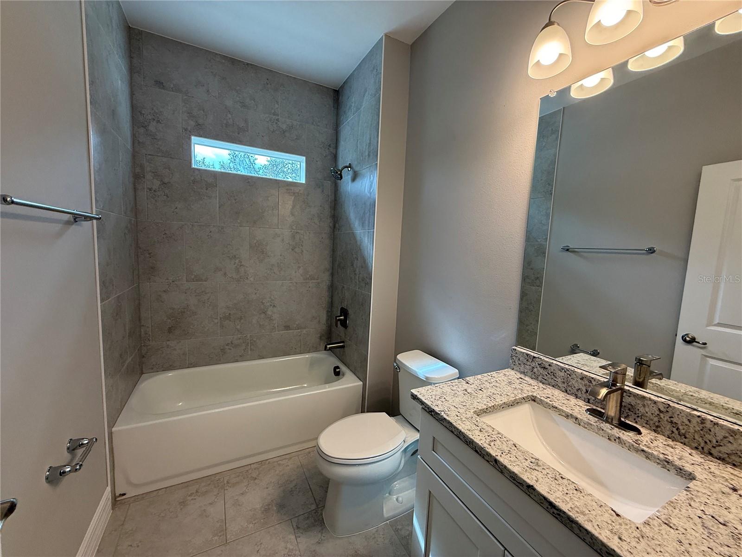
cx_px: 371
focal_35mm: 14
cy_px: 278
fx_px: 300
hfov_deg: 102.1
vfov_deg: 85.7
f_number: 2.2
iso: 160
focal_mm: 2.22
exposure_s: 1/120
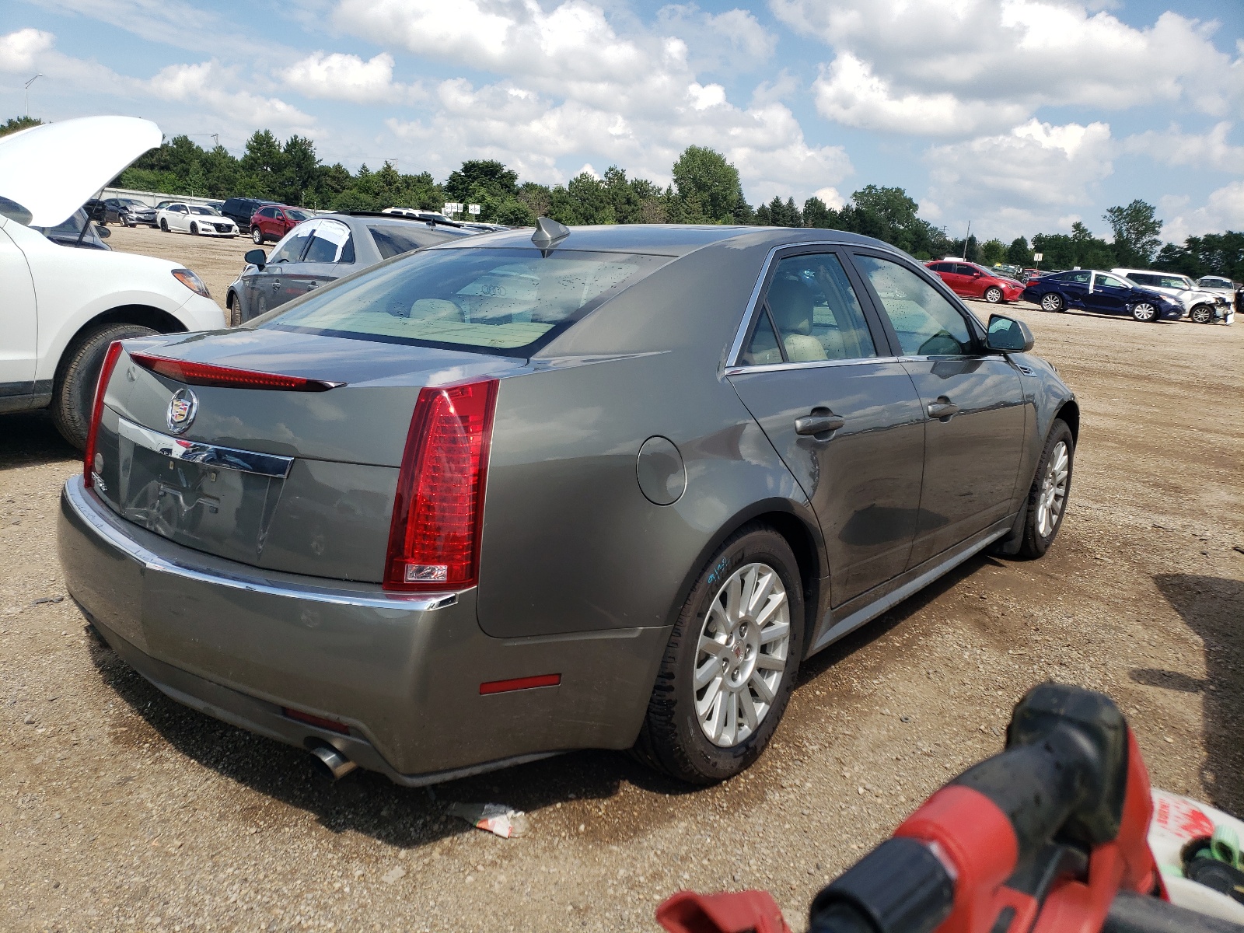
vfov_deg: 53.1
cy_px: 466
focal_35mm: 26
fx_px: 934
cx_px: 622
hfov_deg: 67.3
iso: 50
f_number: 1.5
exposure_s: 1/3333
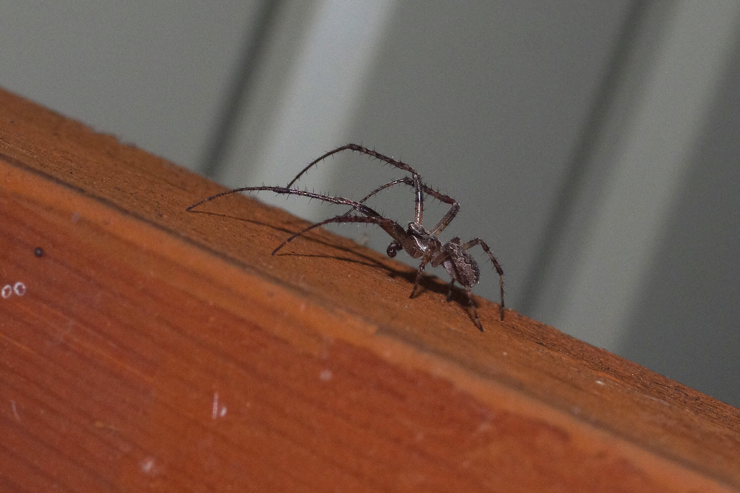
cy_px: 246
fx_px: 1542
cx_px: 370
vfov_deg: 18.2
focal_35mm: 75
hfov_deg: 27.0
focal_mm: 50
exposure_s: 1/100
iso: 800
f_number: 8
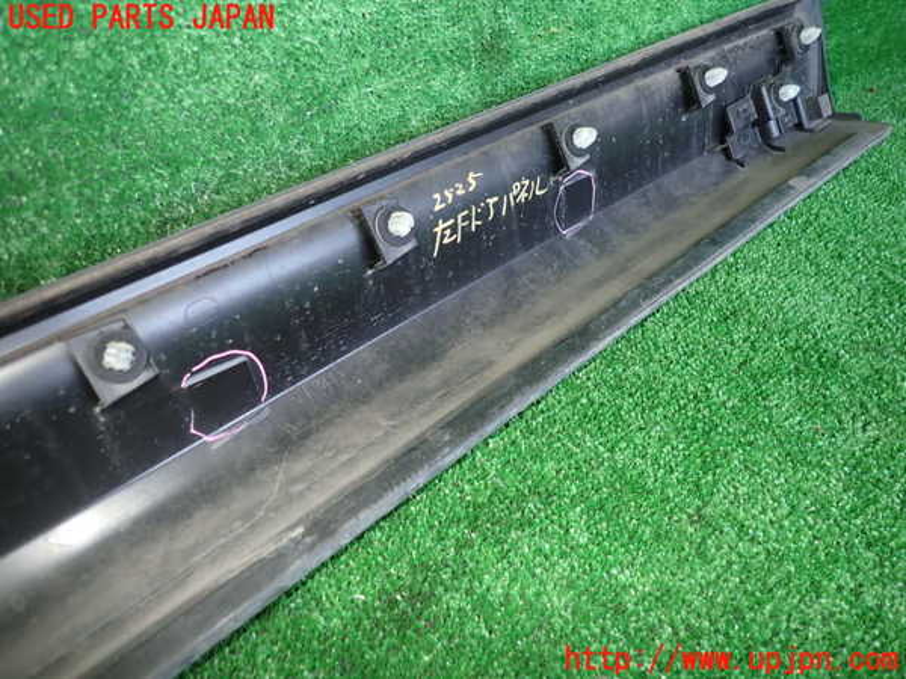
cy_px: 340
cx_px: 453
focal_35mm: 25
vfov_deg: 54.9
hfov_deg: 69.4
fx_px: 654
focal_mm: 4.5
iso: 100
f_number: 2
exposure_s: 1/80
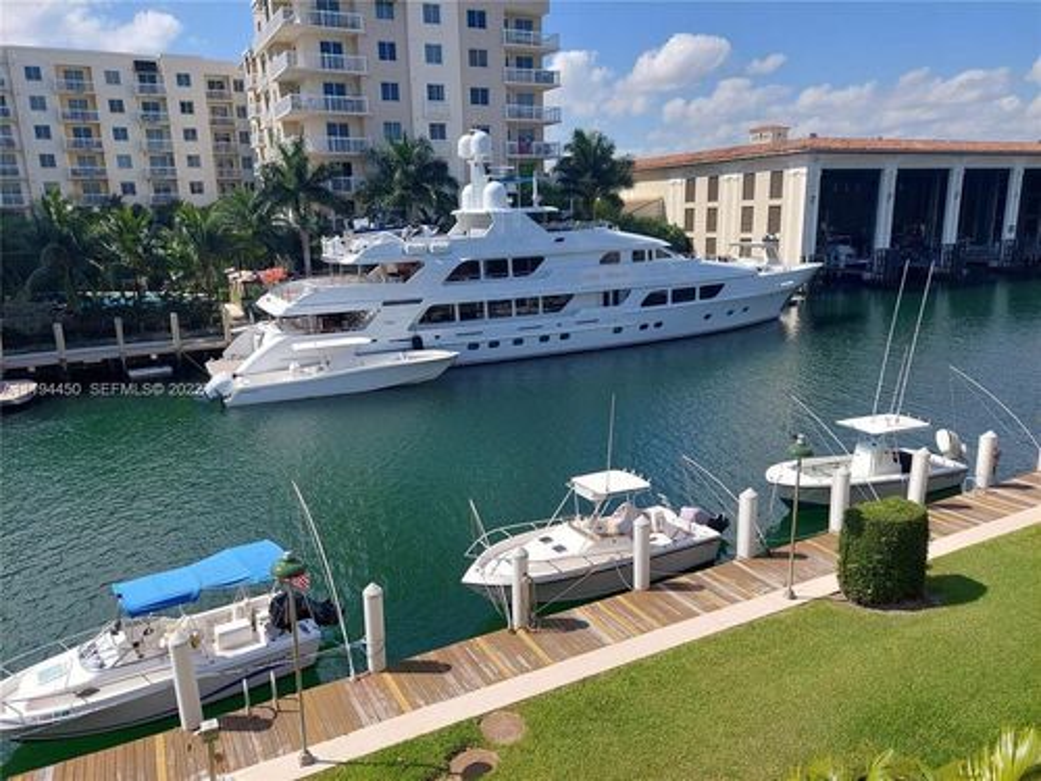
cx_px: 520
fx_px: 722
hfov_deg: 71.6
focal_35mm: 24
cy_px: 390
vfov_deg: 56.8
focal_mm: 5.23
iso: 40
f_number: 1.8
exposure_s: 1/1504
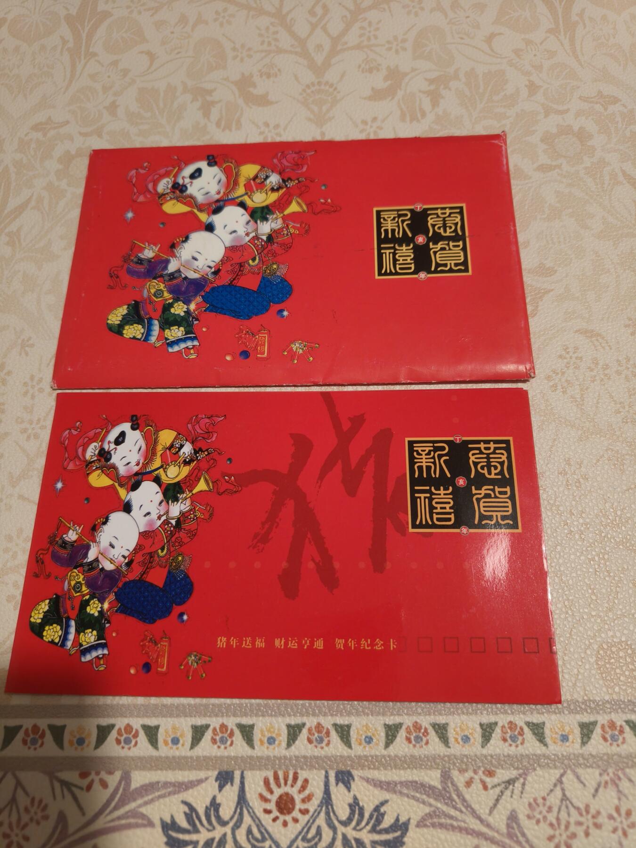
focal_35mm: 24
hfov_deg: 56.8
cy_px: 424
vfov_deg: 71.6
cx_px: 318
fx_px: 588
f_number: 1.8
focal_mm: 5.59
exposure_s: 1/50
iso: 640
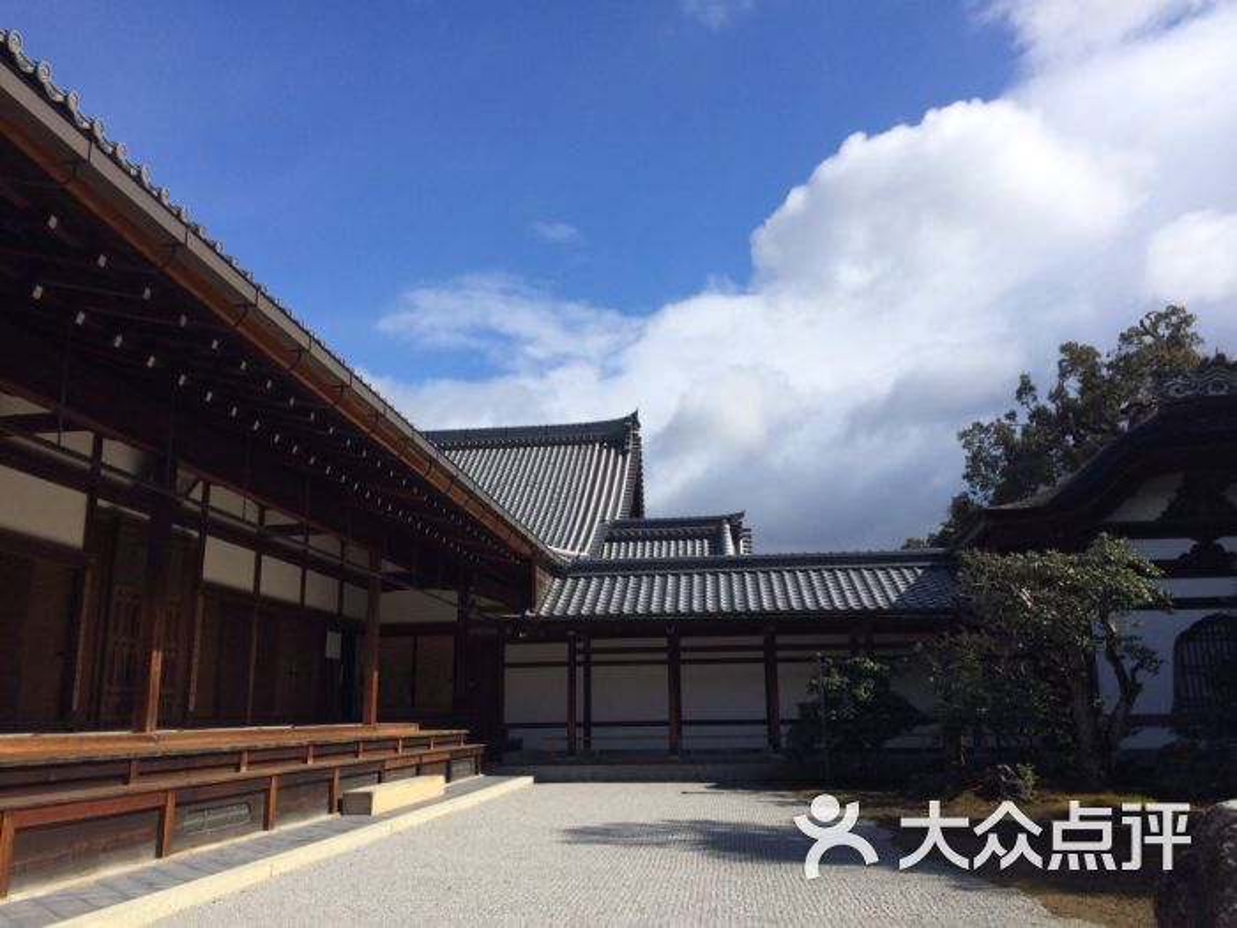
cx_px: 618
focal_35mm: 30
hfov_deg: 60.0
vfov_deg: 46.8
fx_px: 1072
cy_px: 464
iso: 32
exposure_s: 1/3425
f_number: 2.2
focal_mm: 4.12
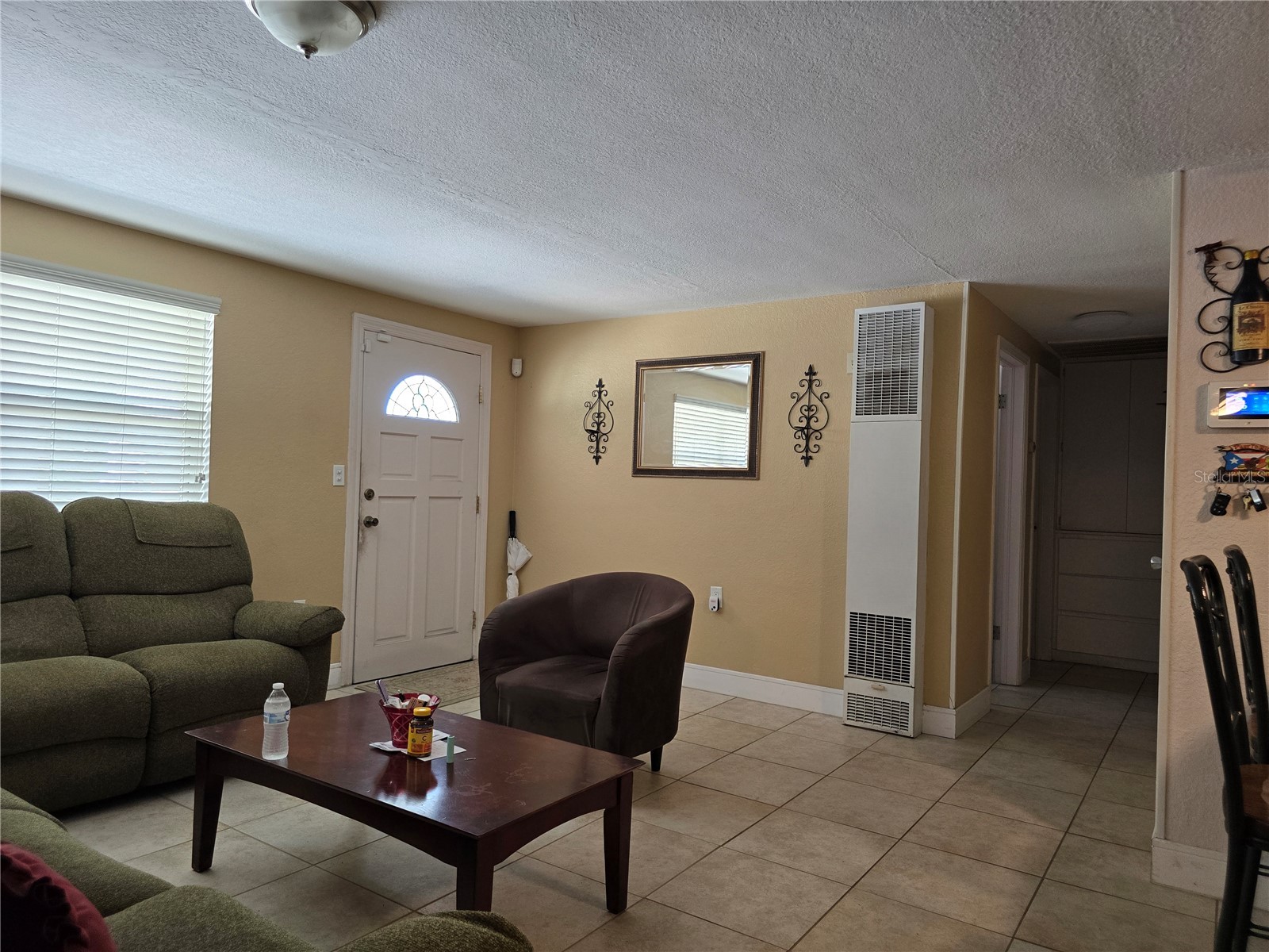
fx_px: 843
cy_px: 476
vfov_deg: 58.9
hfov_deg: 73.9
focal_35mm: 23
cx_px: 634
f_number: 1.7
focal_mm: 6.3
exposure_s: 1/120
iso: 200
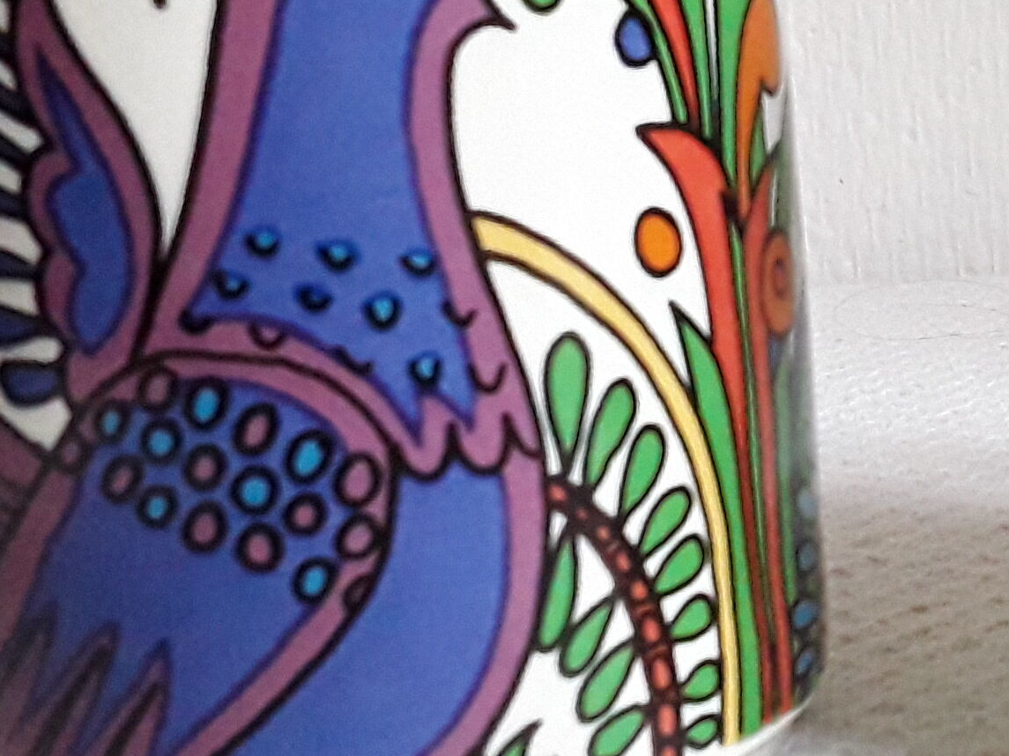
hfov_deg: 24.3
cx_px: 986
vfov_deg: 19.1
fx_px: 2244
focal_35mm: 77
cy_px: 362
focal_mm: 2.91
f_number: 1.9
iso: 400
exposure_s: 1/40
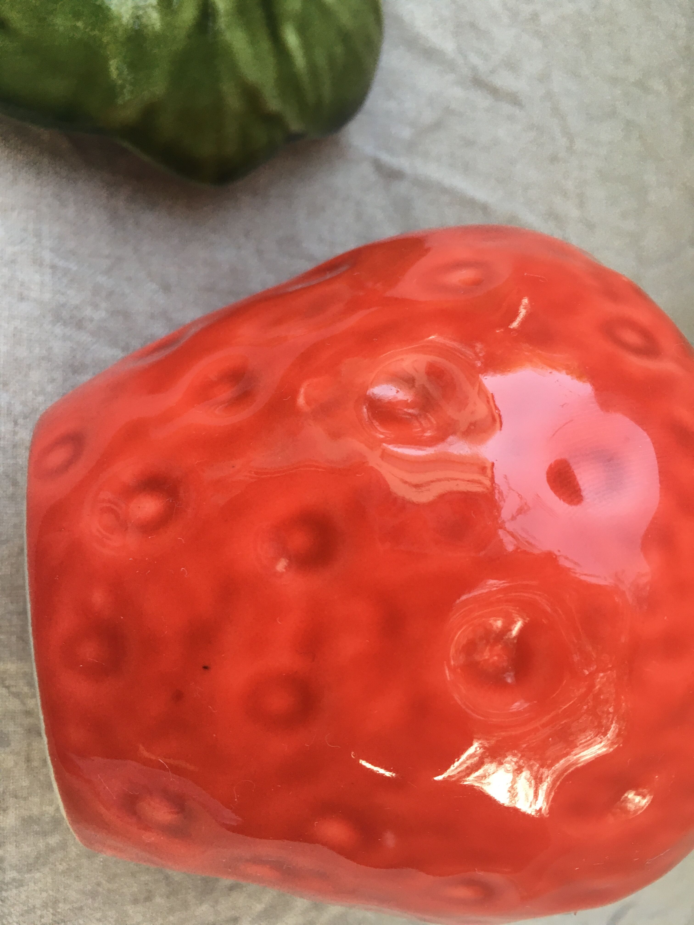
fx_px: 775
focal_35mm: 29
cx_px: 347
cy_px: 462
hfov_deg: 48.2
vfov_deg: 61.7
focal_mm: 4.15
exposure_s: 1/33
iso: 50
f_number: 2.2
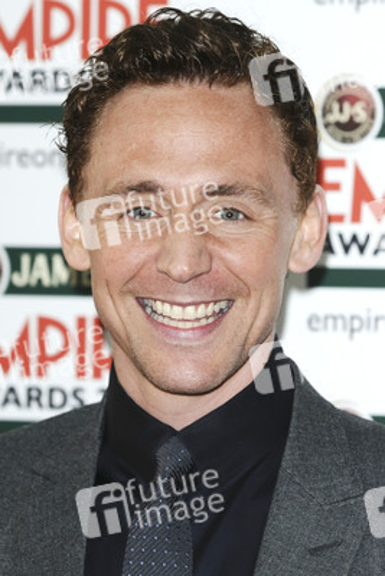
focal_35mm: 232
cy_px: 288
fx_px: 3726
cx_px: 192
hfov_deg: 5.9
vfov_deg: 8.9
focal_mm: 155
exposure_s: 1/200
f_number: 4.5
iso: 200
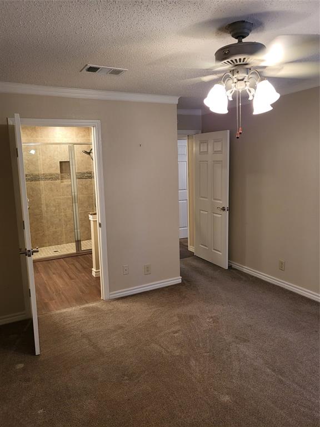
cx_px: 160
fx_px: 320
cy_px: 214
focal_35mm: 26
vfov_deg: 67.3
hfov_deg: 53.1
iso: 200
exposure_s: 1/40
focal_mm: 4.25
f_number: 1.8
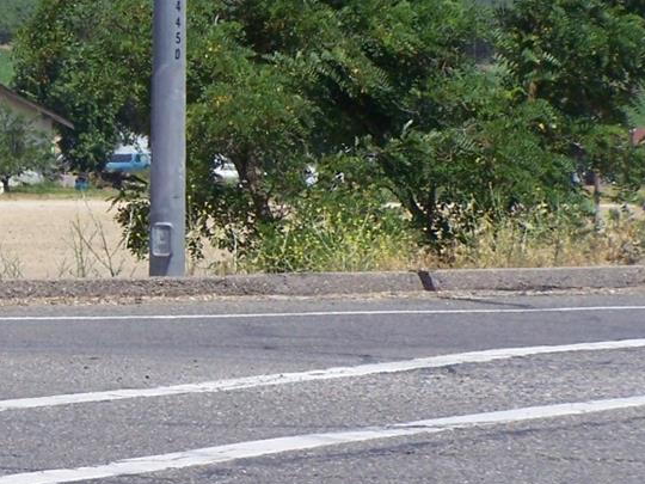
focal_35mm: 386
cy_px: 137
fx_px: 7192
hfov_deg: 5.1
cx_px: -177
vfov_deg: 3.9
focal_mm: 23.1
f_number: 4.5
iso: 64
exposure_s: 1/400
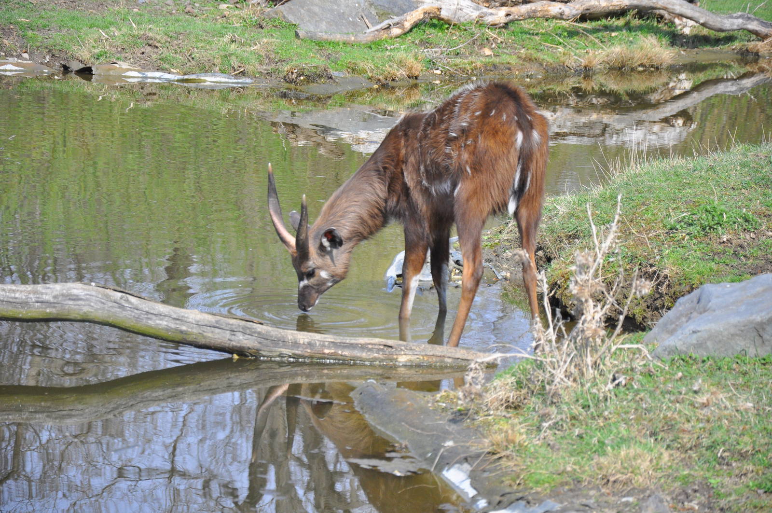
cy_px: 256
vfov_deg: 8.7
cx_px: 386
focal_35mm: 158
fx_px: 3374
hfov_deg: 13.1
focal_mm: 105
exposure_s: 1/1500
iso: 800
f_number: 5.6
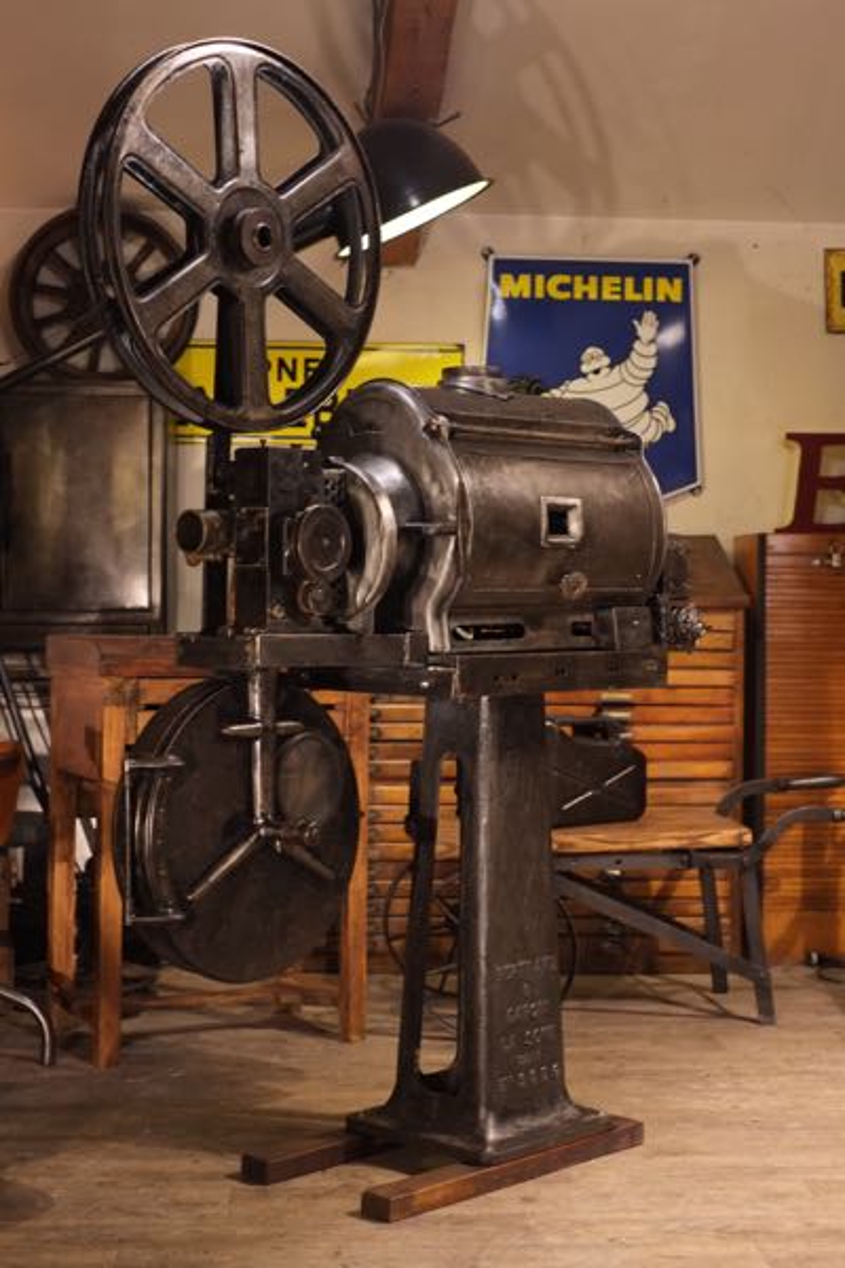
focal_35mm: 53
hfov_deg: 25.5
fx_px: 1866
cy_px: 634
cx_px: 422
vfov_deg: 37.5
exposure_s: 1/125
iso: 2500
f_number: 3.6
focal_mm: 35
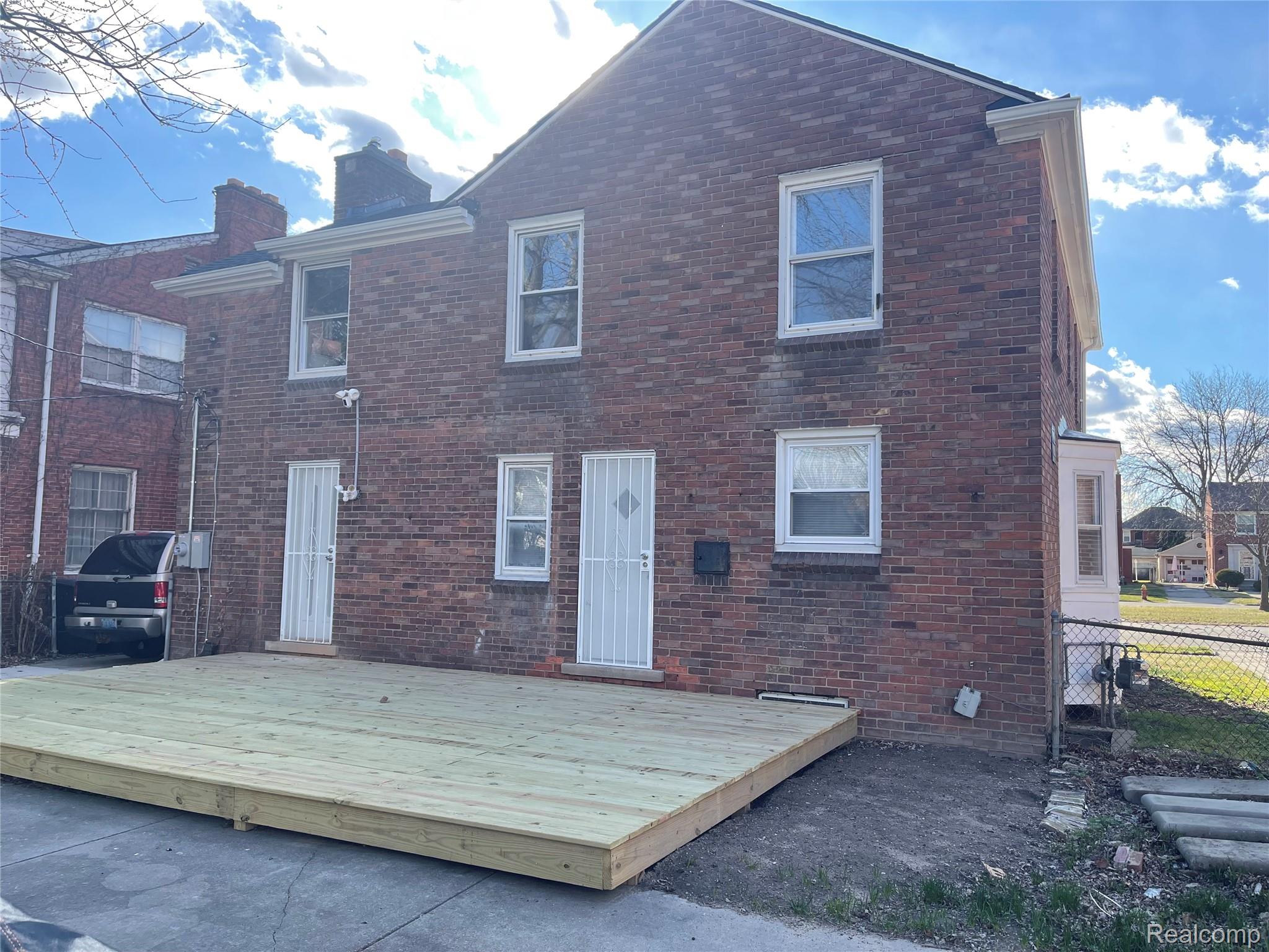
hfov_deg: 69.4
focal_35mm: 25
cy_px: 476
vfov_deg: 54.9
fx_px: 916
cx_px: 634
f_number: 1.6
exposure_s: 1/786
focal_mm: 5.1
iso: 32
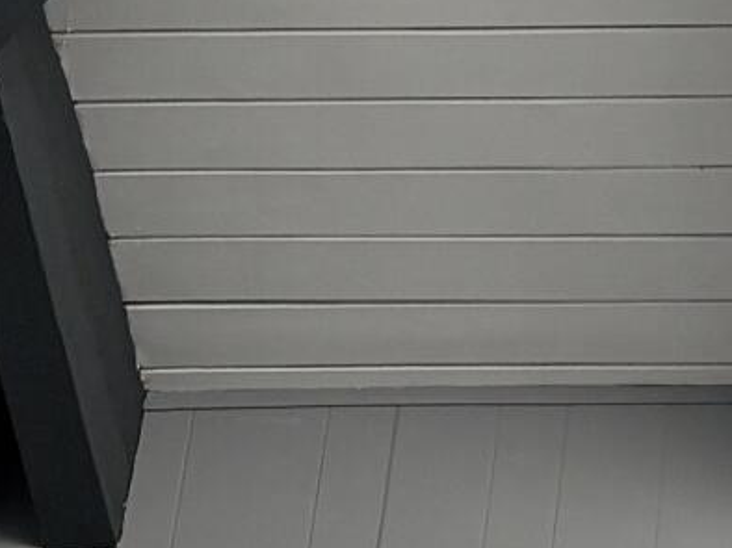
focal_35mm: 198
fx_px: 4184
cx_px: 1230
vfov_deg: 6.6
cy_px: -1280
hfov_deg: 9.6
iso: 40
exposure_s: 1/127
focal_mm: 5.96
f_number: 1.6
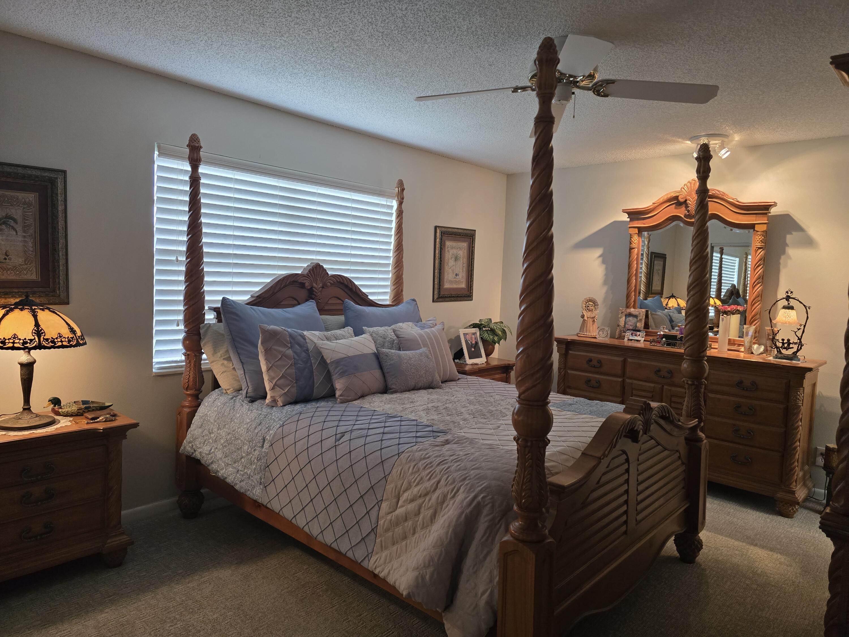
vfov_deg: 58.9
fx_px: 564
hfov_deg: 73.9
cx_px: 424
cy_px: 318
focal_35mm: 23
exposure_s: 1/120
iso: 400
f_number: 1.7
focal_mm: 6.3
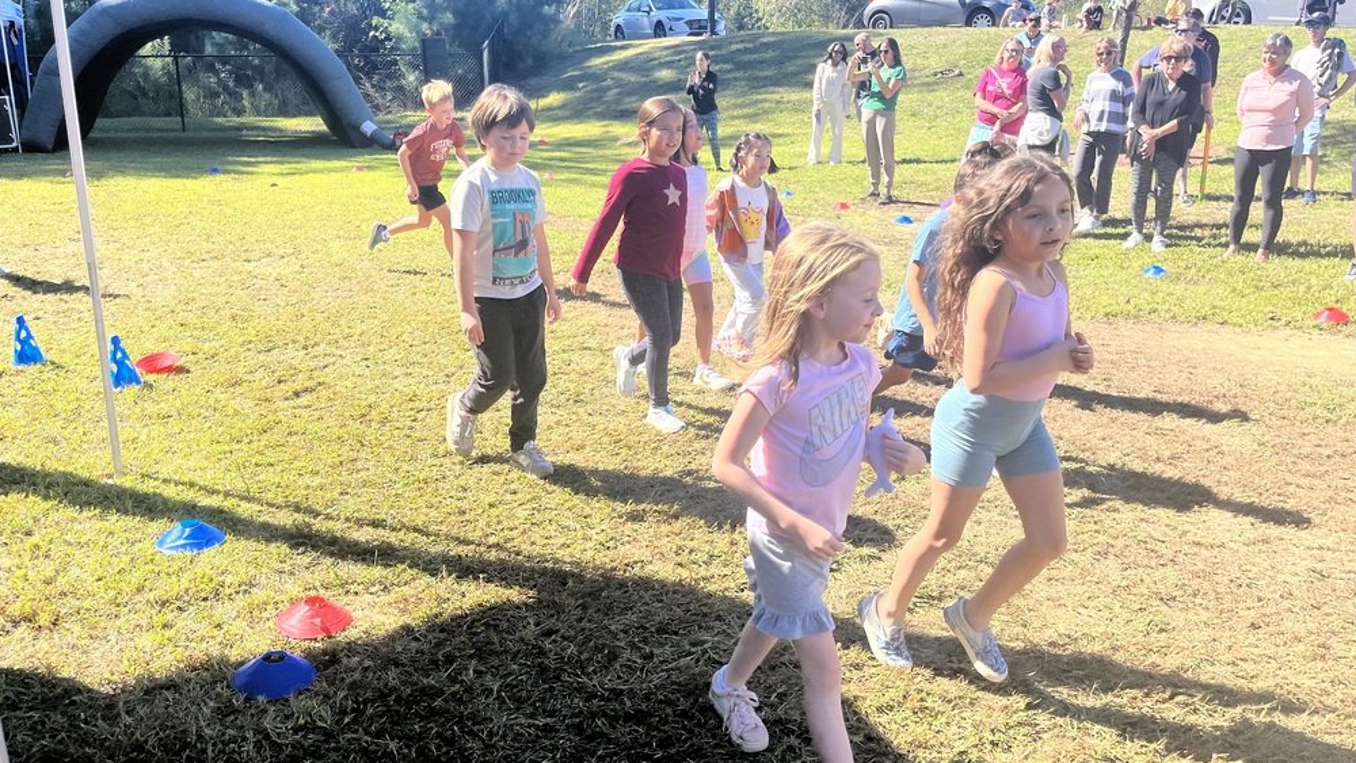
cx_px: 693
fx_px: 1043
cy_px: 377
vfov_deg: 40.2
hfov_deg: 66.0
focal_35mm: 29
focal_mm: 5.1
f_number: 1.6
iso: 50
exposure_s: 1/1225
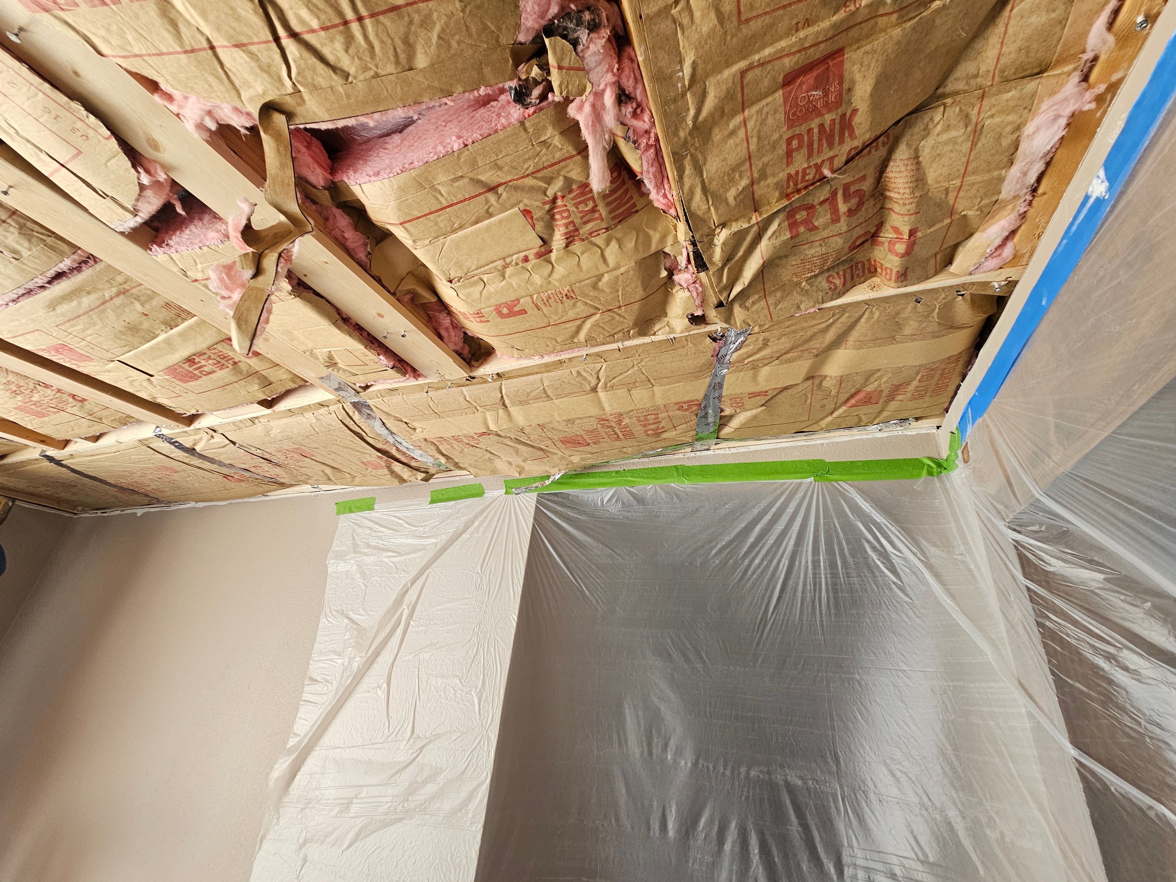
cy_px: 441
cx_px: 588
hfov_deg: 106.2
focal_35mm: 13
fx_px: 442
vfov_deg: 89.9
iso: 125
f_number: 2.2
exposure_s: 1/60
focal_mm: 2.2
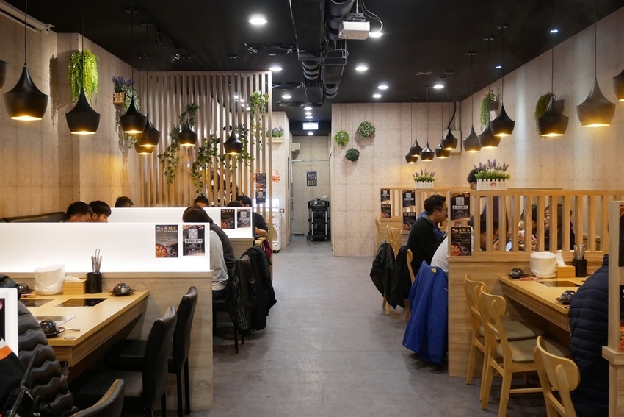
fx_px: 607
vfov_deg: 37.9
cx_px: 312
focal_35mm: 35
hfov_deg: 54.4
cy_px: 208
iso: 1250
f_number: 4
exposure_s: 1/60
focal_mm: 17
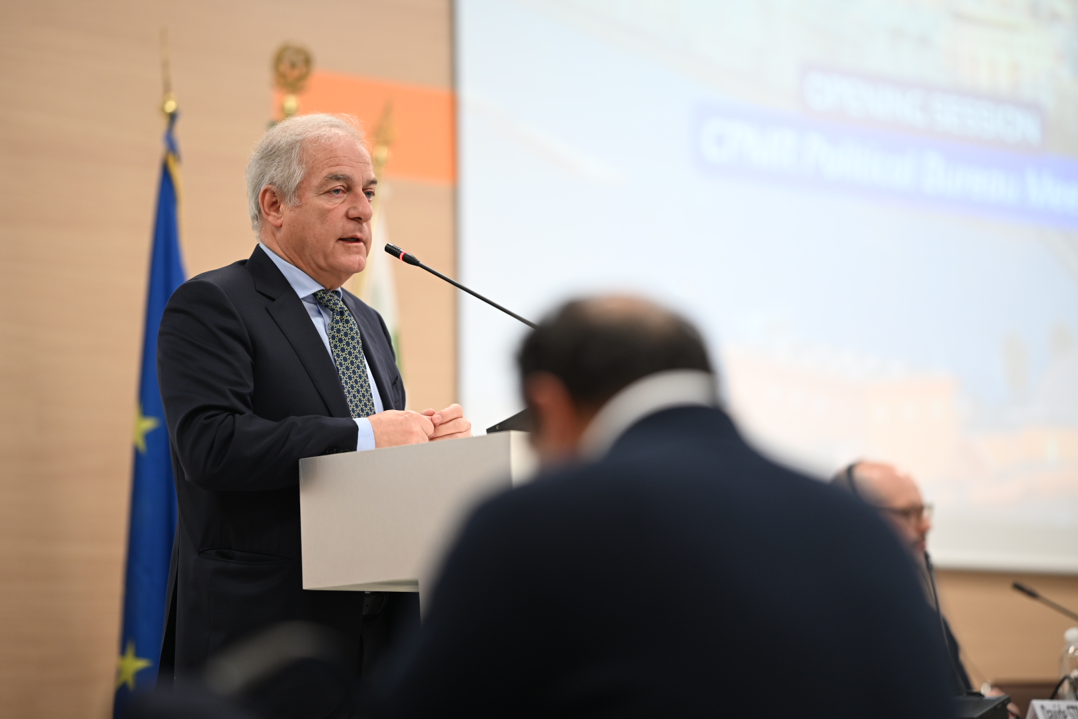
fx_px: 4042
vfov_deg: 10.2
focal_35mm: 135
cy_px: 360
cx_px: 539
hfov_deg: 15.2
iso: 800
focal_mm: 135
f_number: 1.8
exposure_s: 1/200
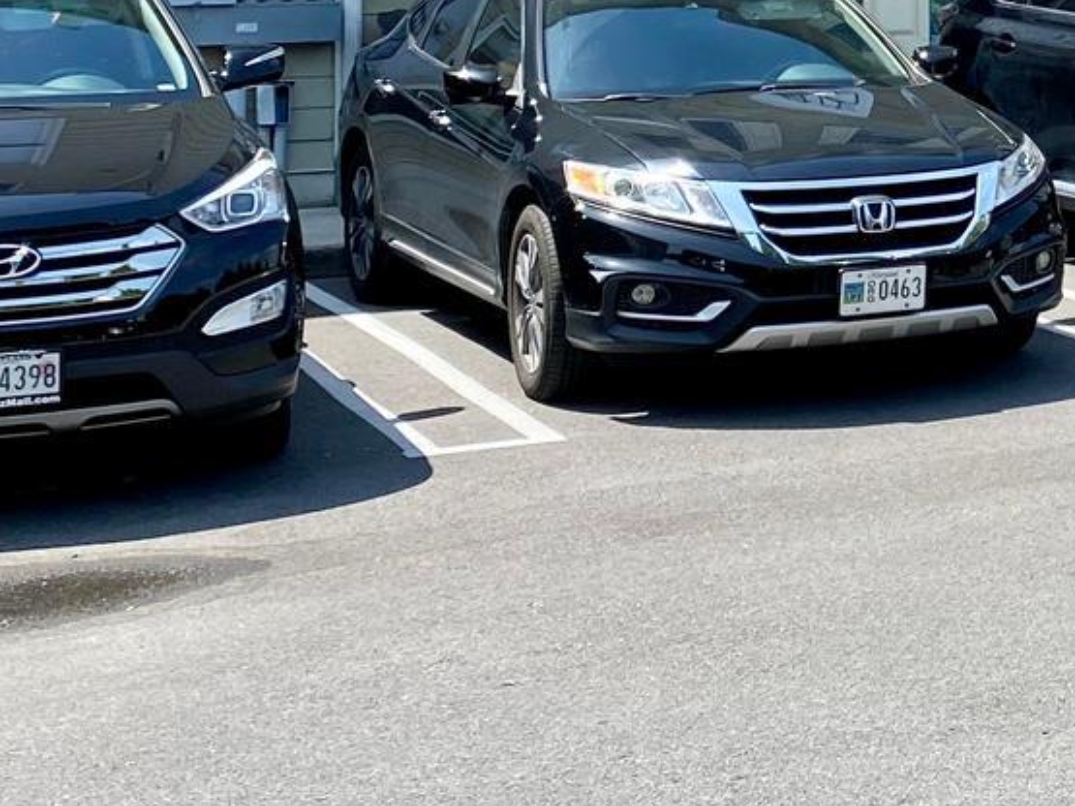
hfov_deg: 18.7
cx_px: 1472
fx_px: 2981
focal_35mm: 96
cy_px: -161
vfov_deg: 14.9
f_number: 1.8
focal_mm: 4.25
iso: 32
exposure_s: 1/1608
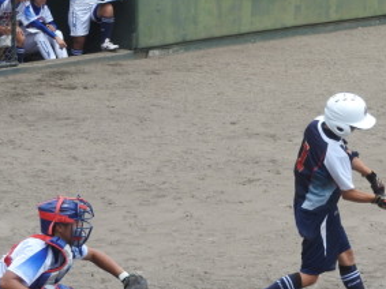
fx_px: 2486
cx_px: 297
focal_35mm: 223
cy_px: 147
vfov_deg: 6.7
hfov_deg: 8.9
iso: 100
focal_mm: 18.8
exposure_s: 1/400
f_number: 4.8
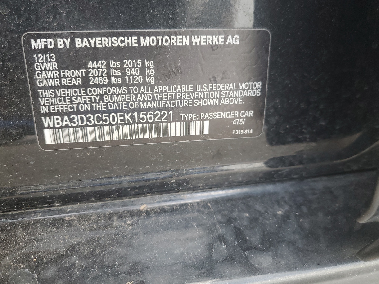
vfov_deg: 53.1
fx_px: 285
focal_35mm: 26
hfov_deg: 67.3
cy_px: 142
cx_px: 190
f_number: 1.5
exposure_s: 1/120
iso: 82
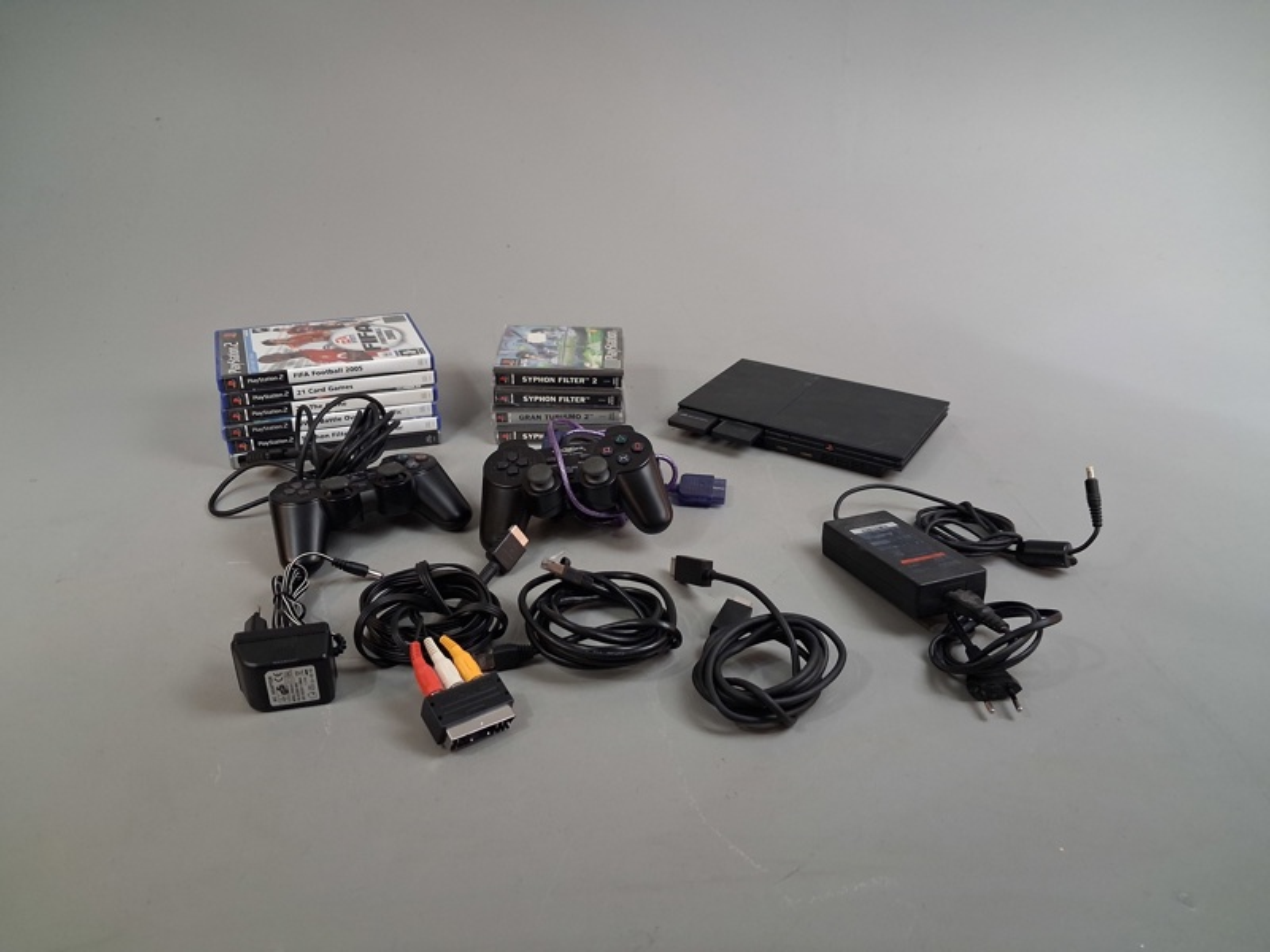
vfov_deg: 51.4
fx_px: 991
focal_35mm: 27
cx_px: 635
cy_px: 476
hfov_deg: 65.3
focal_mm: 4
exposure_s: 1/50
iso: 250
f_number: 1.8
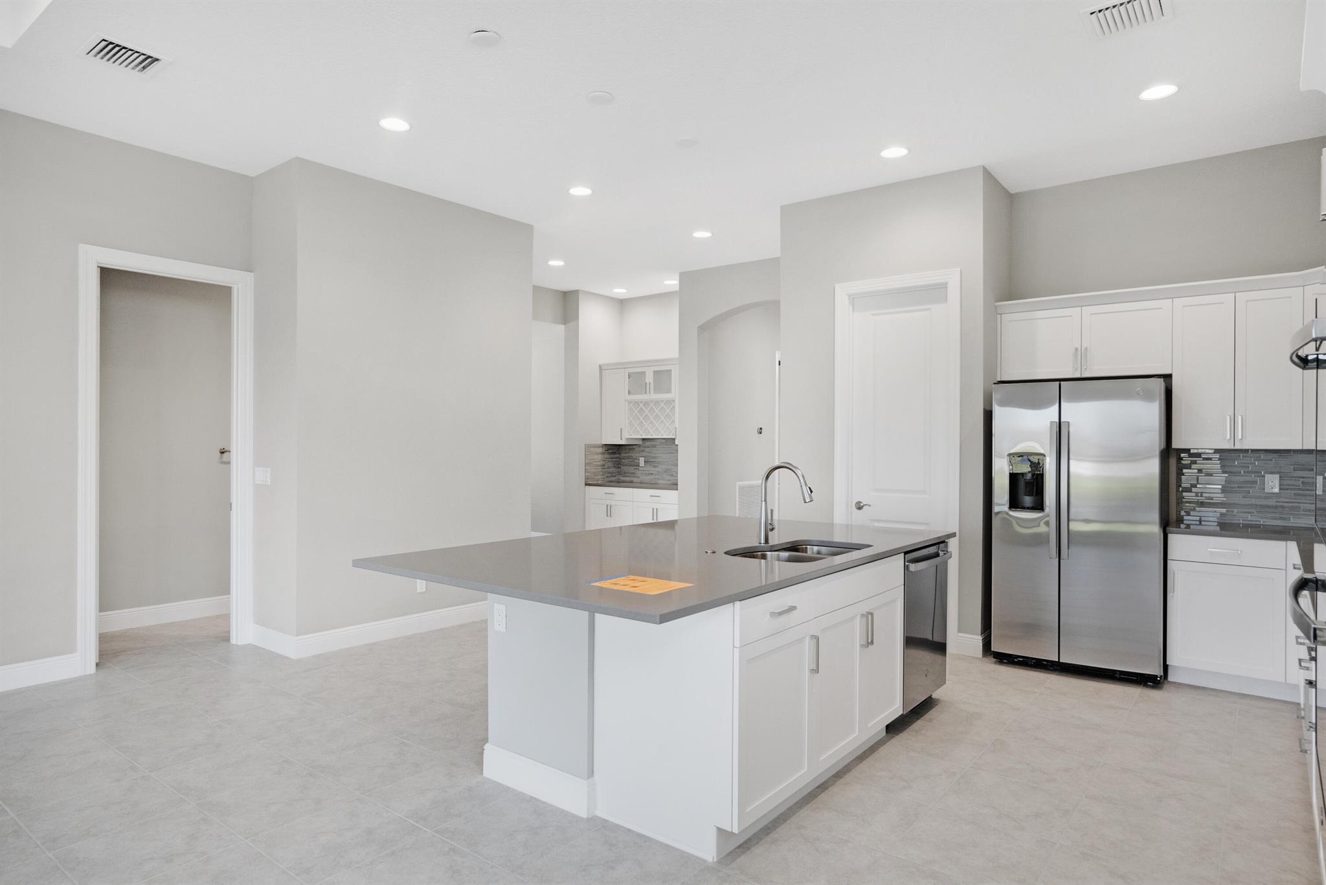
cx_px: 663
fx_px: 737
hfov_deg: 84.0
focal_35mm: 20
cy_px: 442
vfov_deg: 62.0
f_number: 8
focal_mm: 20
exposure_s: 1/40
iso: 2000
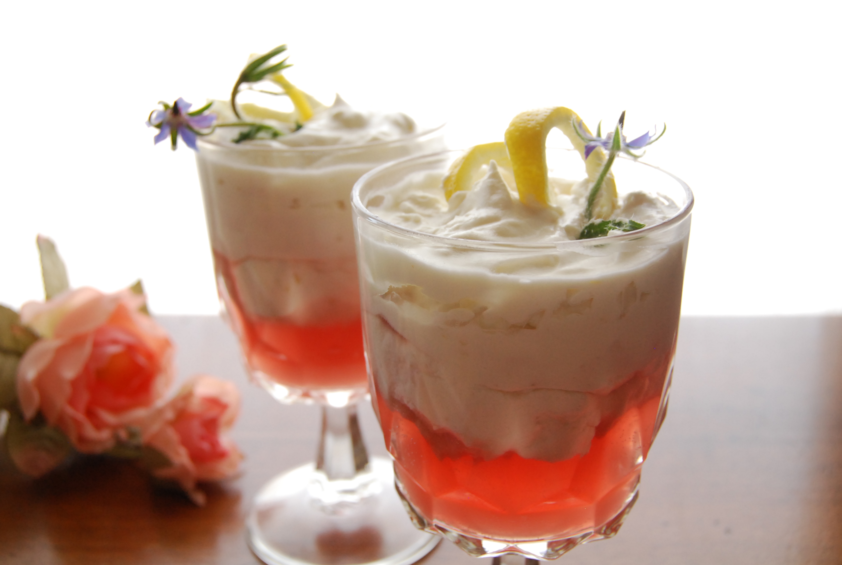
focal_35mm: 46
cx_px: 421
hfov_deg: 42.2
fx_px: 1090
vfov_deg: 29.1
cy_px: 282
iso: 800
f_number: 6.3
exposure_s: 1/40
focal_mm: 31
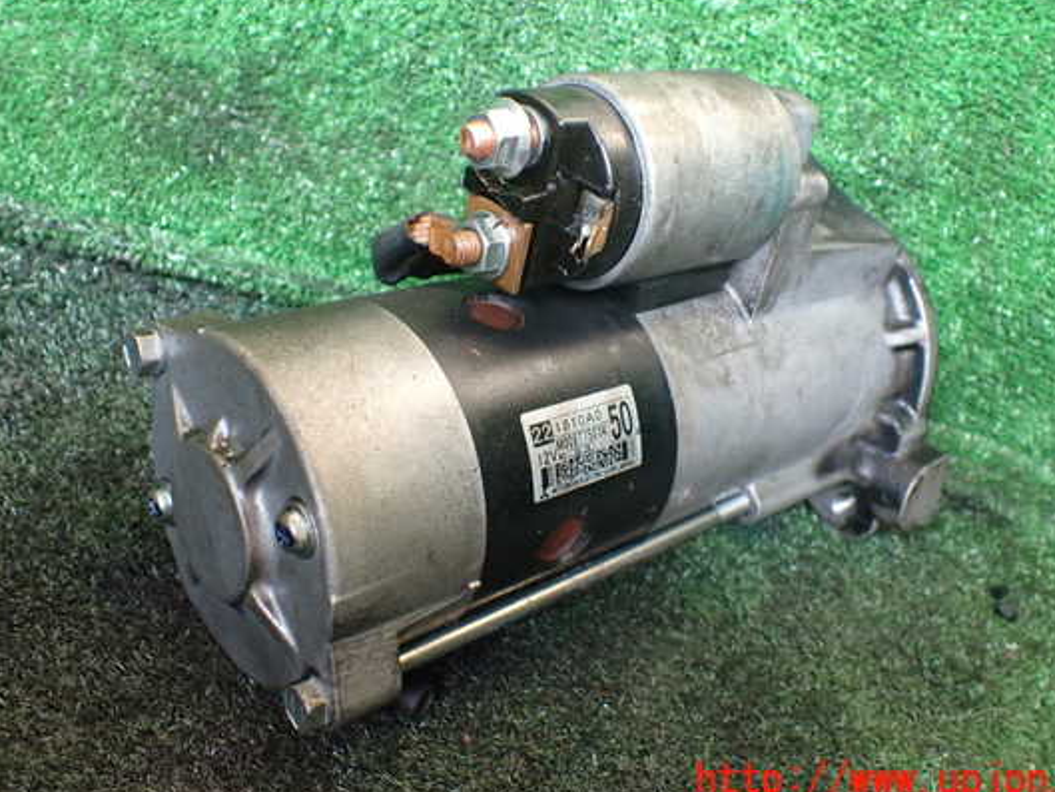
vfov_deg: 41.8
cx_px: 548
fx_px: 1036
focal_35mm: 34
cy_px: 357
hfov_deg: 53.9
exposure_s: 1/125
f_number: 2.3
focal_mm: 5.4
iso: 500
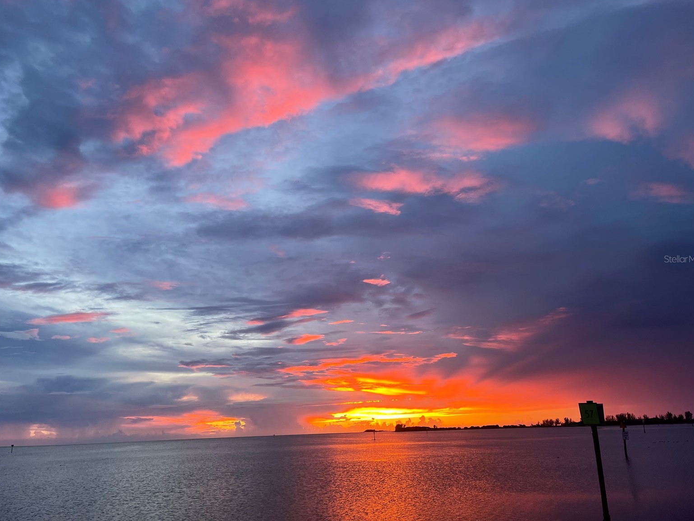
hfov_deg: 65.3
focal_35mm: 27
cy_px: 259
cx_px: 346
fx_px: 541
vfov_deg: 51.4
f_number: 1.6
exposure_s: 1/121
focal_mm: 5.1
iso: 100
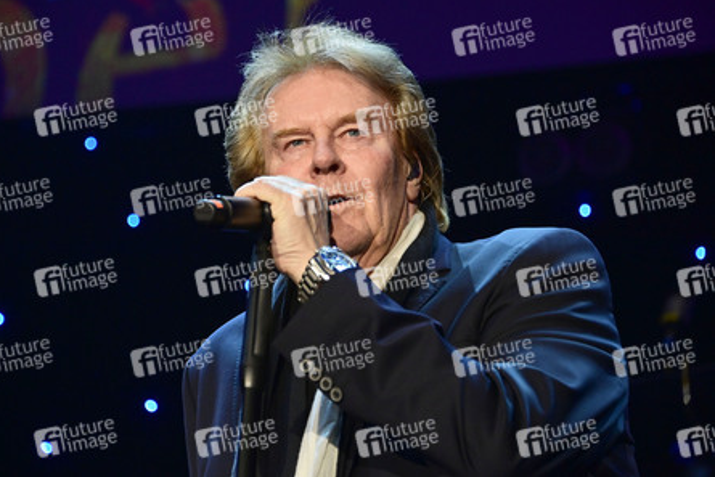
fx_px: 3218
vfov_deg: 8.5
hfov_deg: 12.7
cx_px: 354
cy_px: 238
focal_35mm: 162
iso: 6400
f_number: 5.6
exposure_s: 1/640
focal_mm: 160
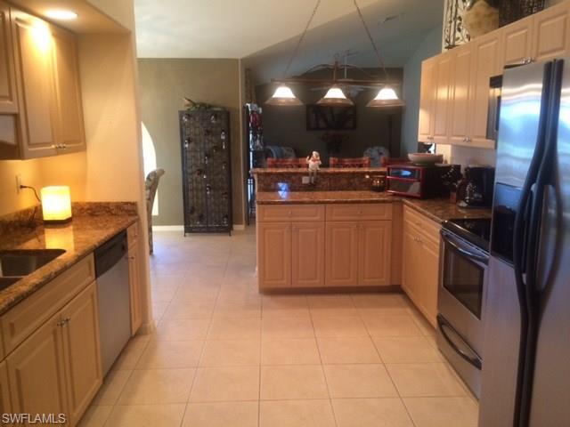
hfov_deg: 61.7
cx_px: 285
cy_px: 214
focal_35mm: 29
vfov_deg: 48.2
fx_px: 478
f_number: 2.2
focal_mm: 4.15
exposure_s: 1/30
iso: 125
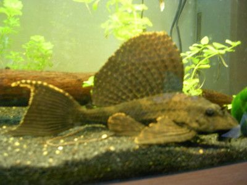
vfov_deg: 37.7
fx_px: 271
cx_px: 124
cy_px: 92
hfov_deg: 49.0
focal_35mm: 38
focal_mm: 5.8
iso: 153
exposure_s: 1/5.8
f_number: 2.8
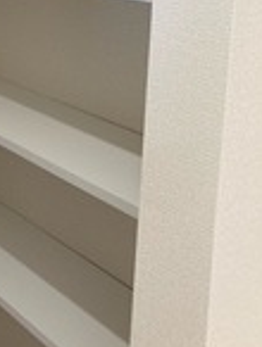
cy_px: 24
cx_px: -52
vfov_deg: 27.0
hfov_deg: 20.0
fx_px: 694
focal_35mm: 69
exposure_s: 1/50
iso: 50
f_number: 1.8
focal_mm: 3.99
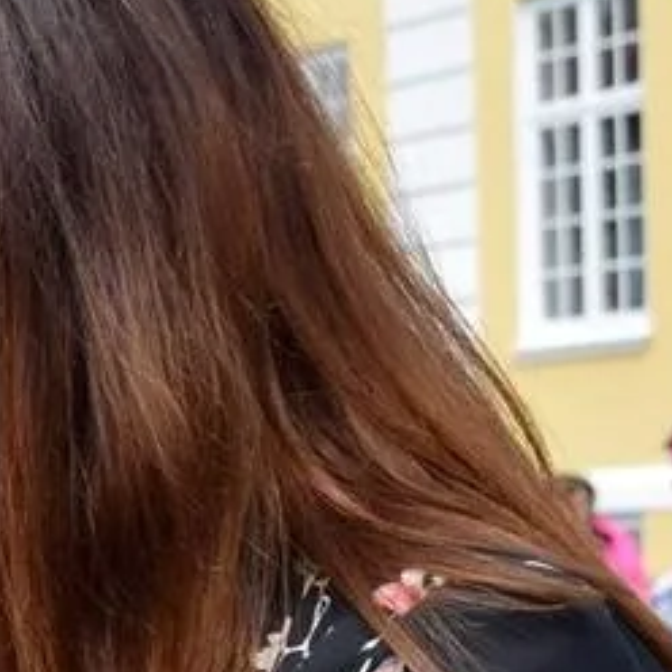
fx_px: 3774
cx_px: -696
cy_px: 729
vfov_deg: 10.1
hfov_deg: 9.5
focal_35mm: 172
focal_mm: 31
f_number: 9
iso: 200
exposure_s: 1/320
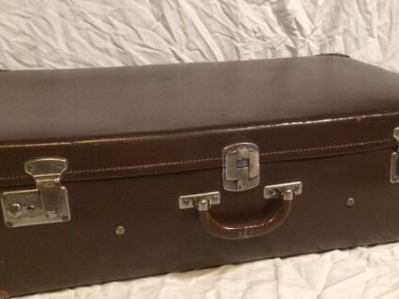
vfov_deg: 32.5
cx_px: 203
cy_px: 207
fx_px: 507
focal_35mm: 44
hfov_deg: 43.0
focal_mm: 4.15
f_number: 2.2
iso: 500
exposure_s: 1/17
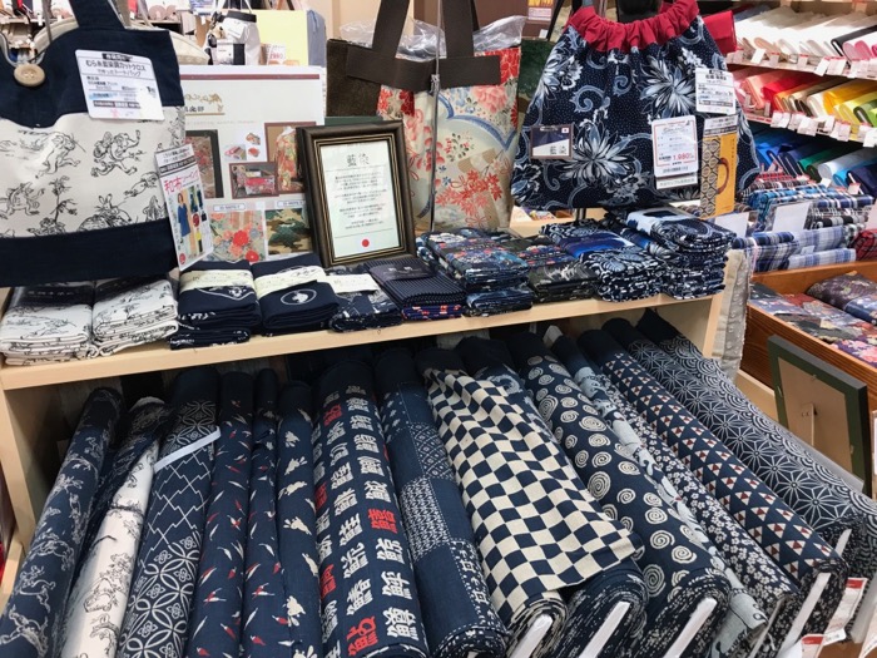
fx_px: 709
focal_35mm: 28
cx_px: 438
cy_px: 329
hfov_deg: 63.4
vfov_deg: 49.7
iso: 20
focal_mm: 3.99
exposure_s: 1/33
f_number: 1.8
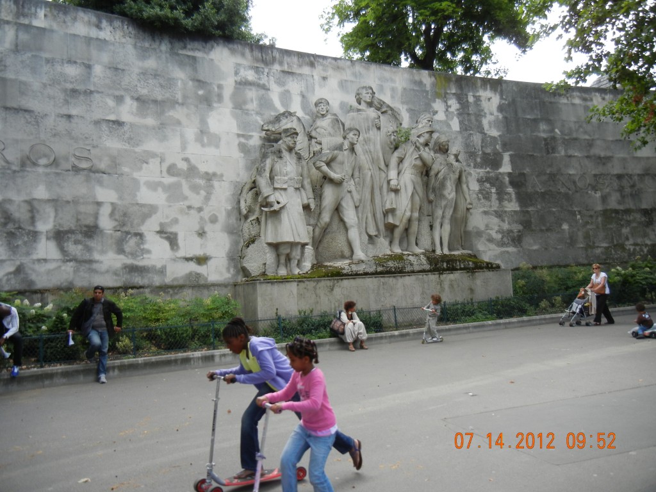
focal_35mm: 30
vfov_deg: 46.8
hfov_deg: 60.0
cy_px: 246
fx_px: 569
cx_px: 328
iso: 160
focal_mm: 5.4
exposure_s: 1/311
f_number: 3.5
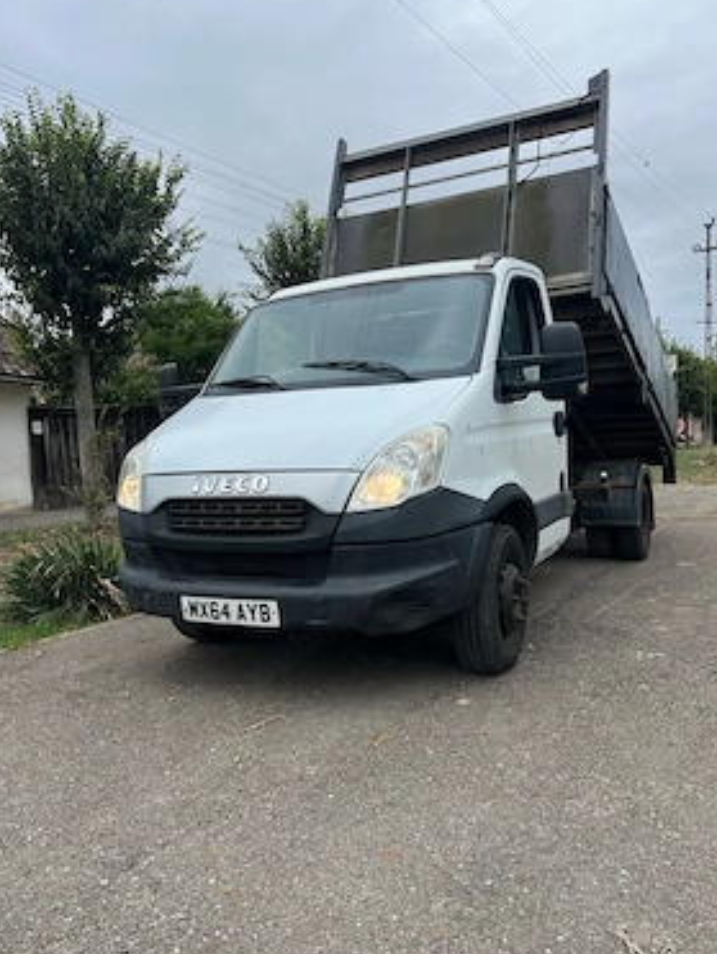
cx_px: 383
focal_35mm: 28
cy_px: 455
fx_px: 772
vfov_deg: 63.4
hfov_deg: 49.8
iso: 50
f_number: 1.5
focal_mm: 5.7
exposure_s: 1/2762
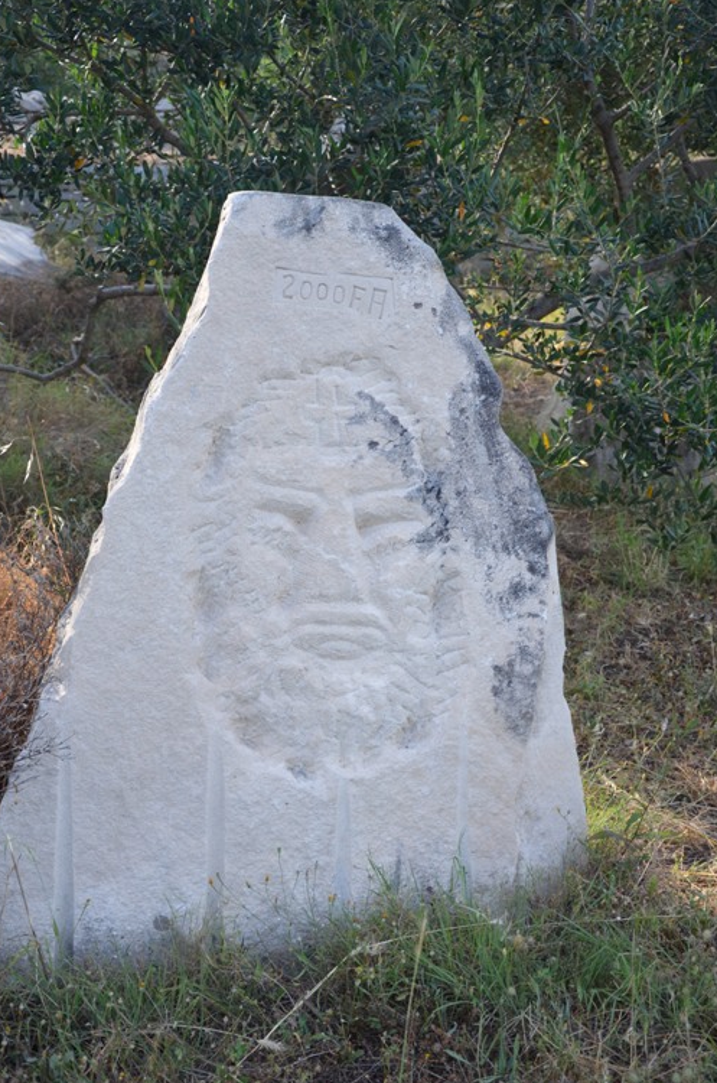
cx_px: 342
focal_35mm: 64
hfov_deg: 21.2
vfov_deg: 31.5
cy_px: 572
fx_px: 1920
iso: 320
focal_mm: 40
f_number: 5.6
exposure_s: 1/125
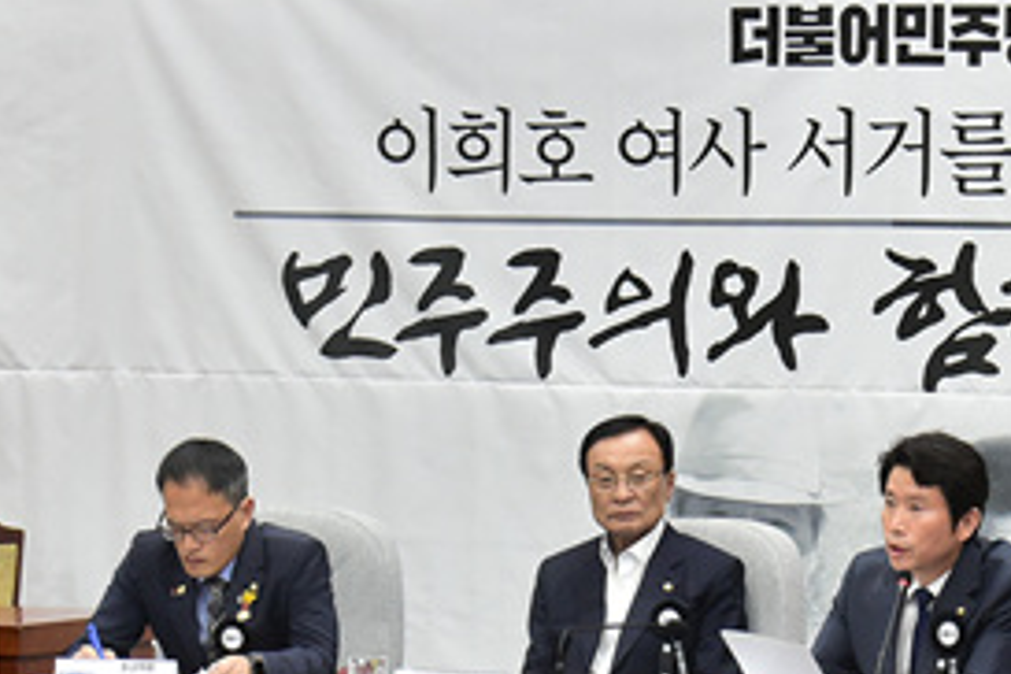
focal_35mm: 211
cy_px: 707
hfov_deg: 9.7
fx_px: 5925
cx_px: 944
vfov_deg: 6.5
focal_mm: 90
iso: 4000
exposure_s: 1/250
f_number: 7.1
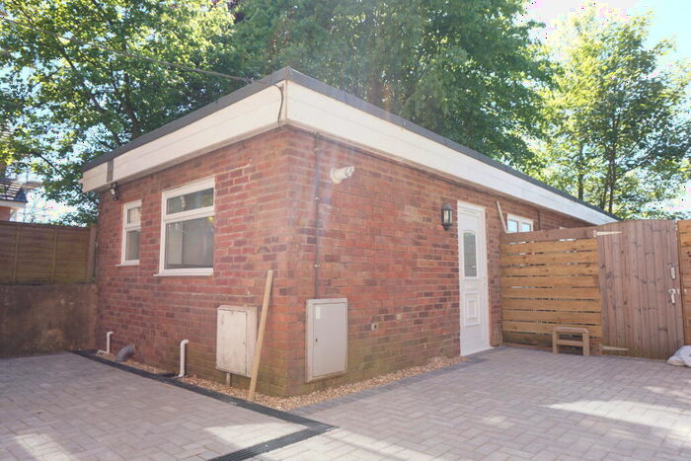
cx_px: 346
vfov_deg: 53.2
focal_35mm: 24
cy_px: 230
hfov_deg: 73.7
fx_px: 461
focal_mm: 16
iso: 100
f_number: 6.3
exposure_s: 1/80
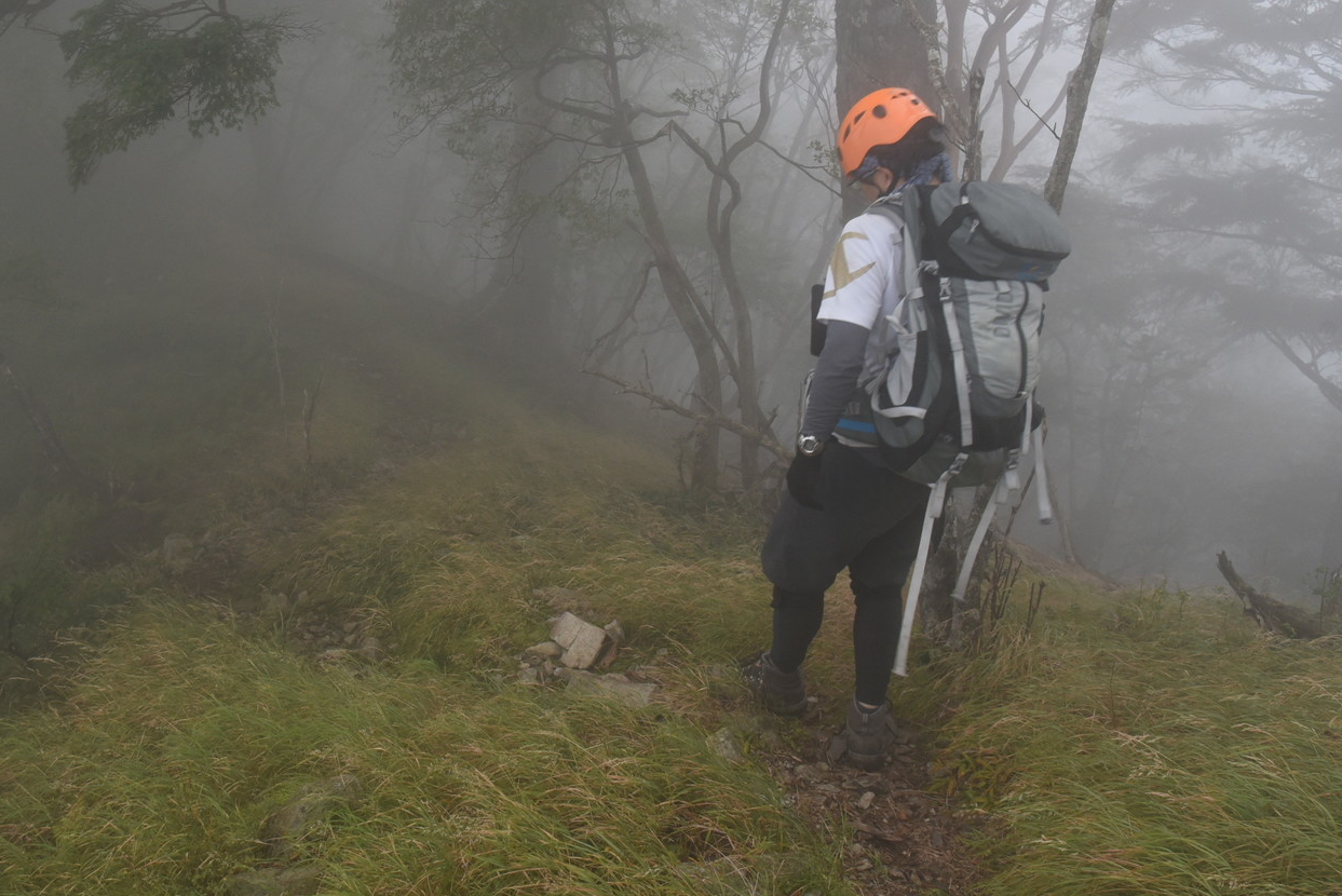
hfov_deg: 50.7
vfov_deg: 35.5
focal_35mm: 37
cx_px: 426
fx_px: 1380
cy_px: 276
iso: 800
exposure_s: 1/60
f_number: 8
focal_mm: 24
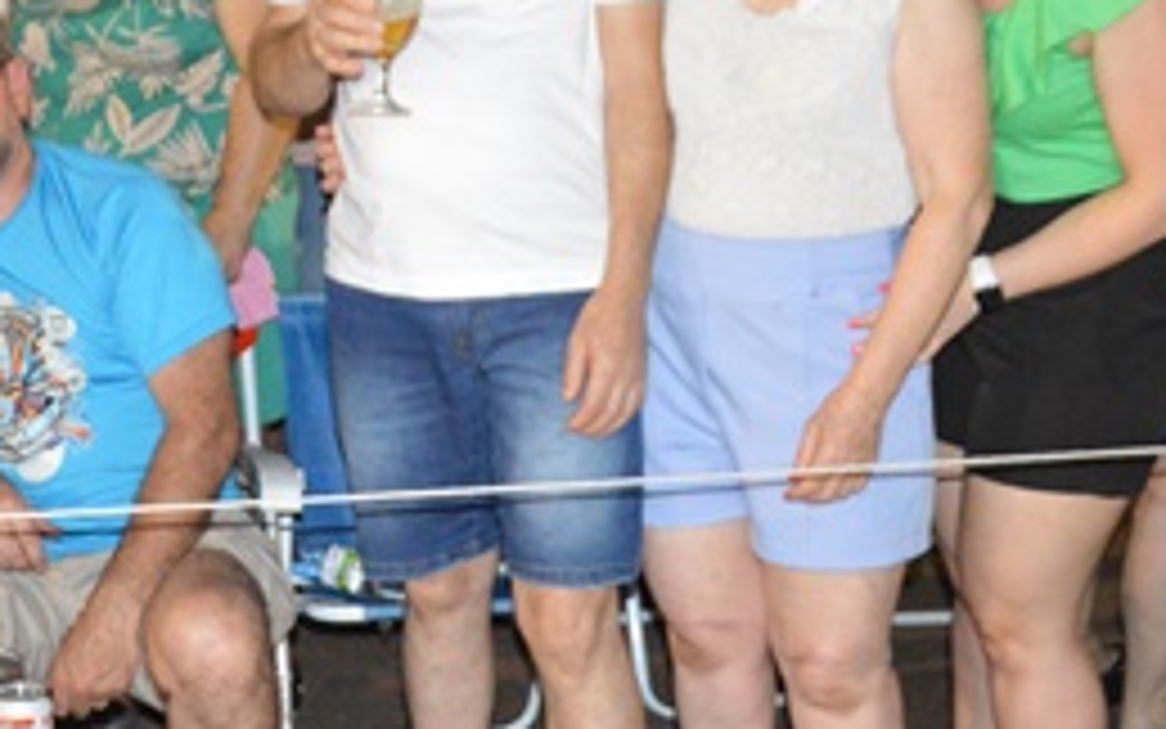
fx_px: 2358
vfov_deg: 17.6
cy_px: 272
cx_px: 374
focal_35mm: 74
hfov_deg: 27.6
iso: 3200
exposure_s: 1/60
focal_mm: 21
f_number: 3.8
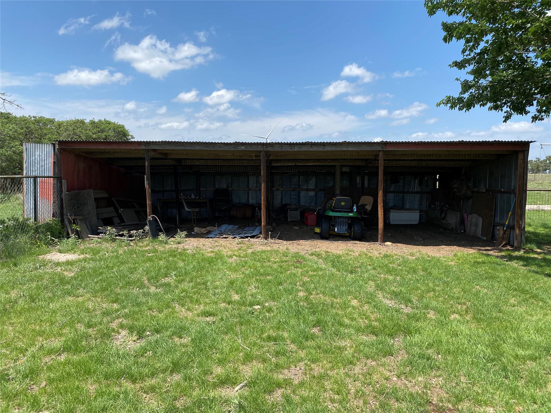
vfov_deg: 53.1
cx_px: 276
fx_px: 414
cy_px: 206
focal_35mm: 26
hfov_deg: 67.3
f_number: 1.8
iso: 32
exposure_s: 1/2625
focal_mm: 4.25
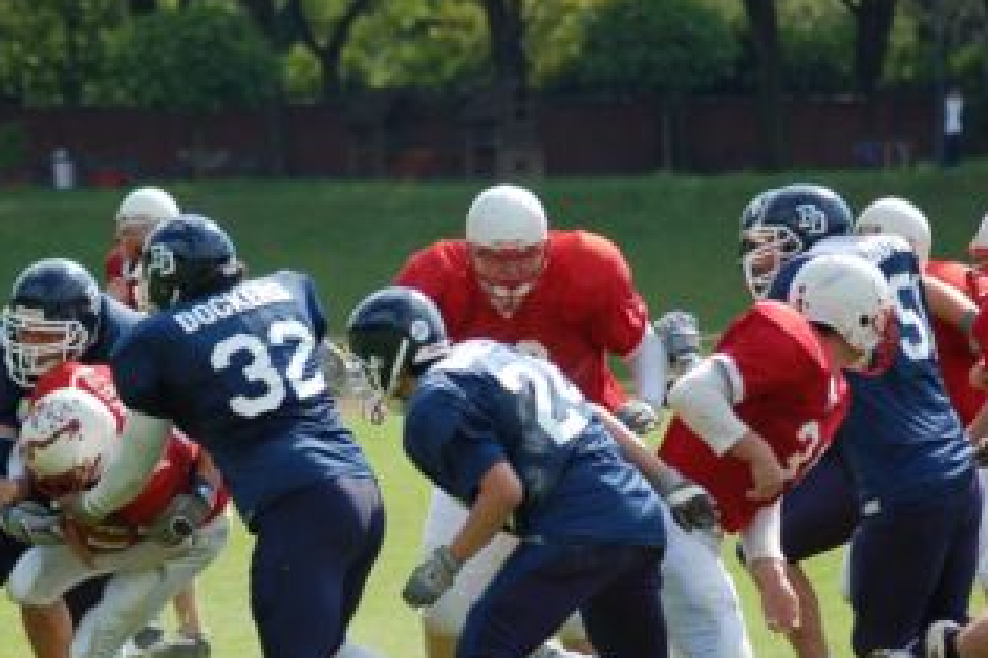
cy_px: 463
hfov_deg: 8.0
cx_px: 398
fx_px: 7104
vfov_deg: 5.3
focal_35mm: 259
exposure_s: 1/1000
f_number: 4.2
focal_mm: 120
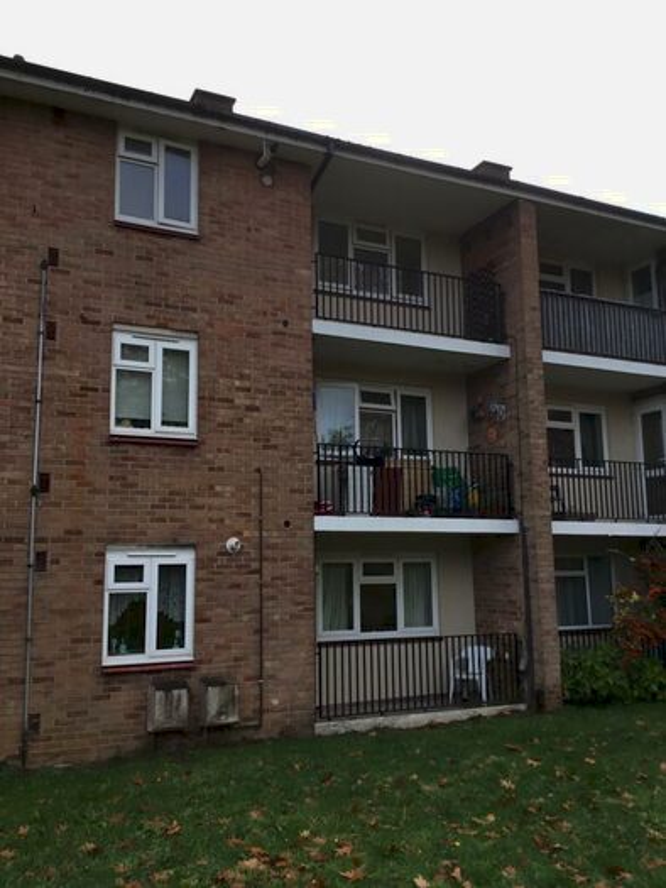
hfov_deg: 45.5
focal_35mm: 31
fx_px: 795
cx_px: 333
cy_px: 444
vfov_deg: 58.3
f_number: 2.4
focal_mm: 3.3
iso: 25
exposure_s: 1/420
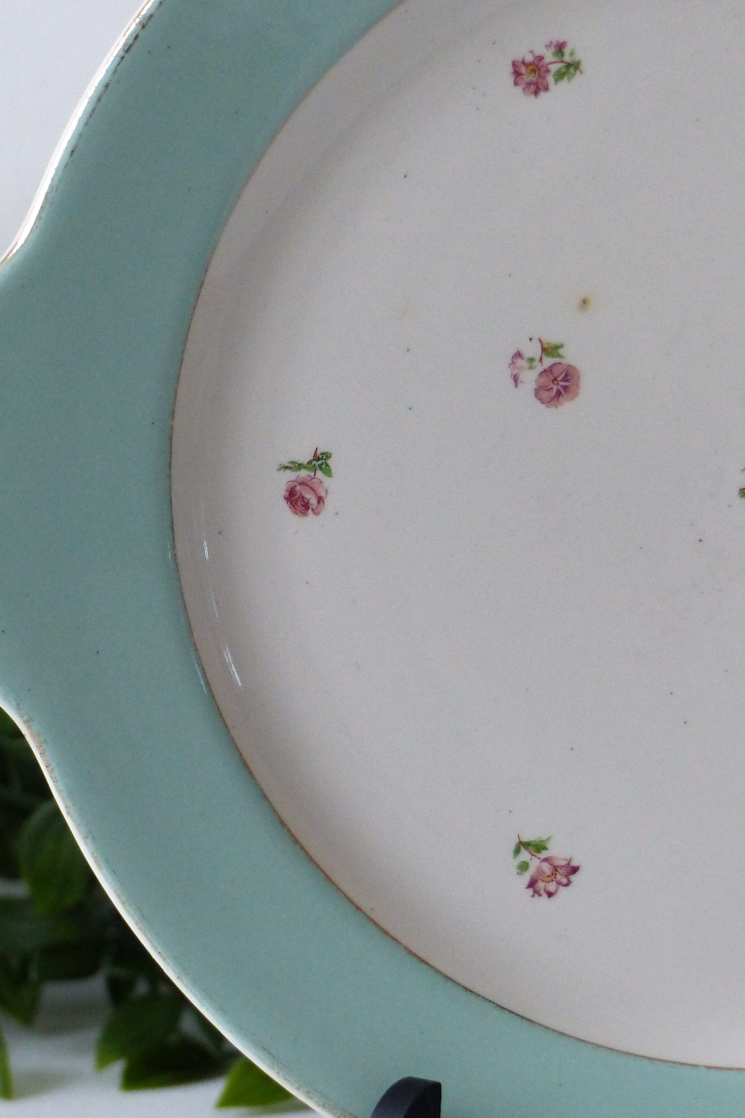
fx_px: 6984
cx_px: 323
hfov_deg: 6.1
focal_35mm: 225
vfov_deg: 9.1
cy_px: 612
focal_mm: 31.1
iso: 400
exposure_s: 1/30
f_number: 2.8
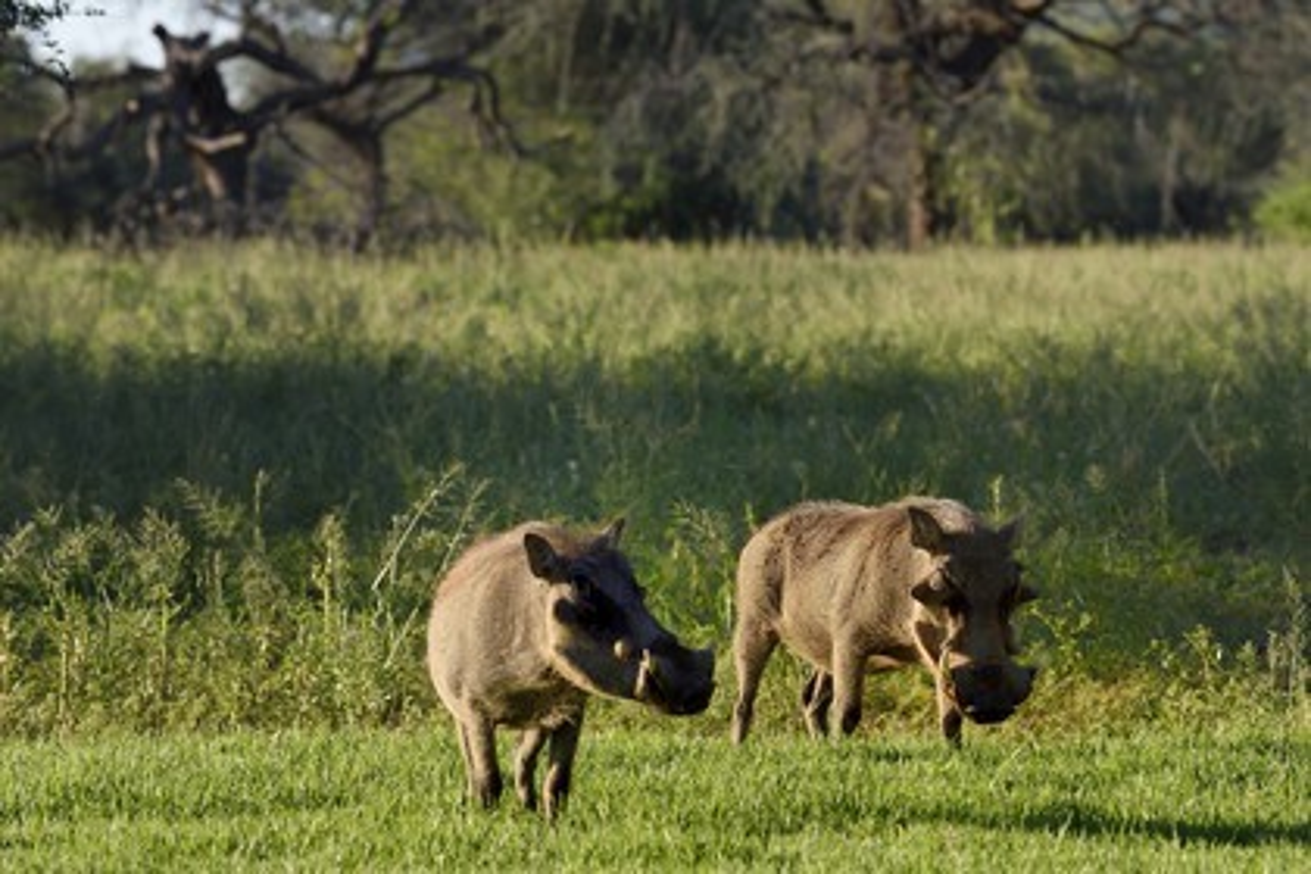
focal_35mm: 200
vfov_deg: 6.9
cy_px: 437
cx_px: 656
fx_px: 7283
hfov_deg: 10.3
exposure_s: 1/320
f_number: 8
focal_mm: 200
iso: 200
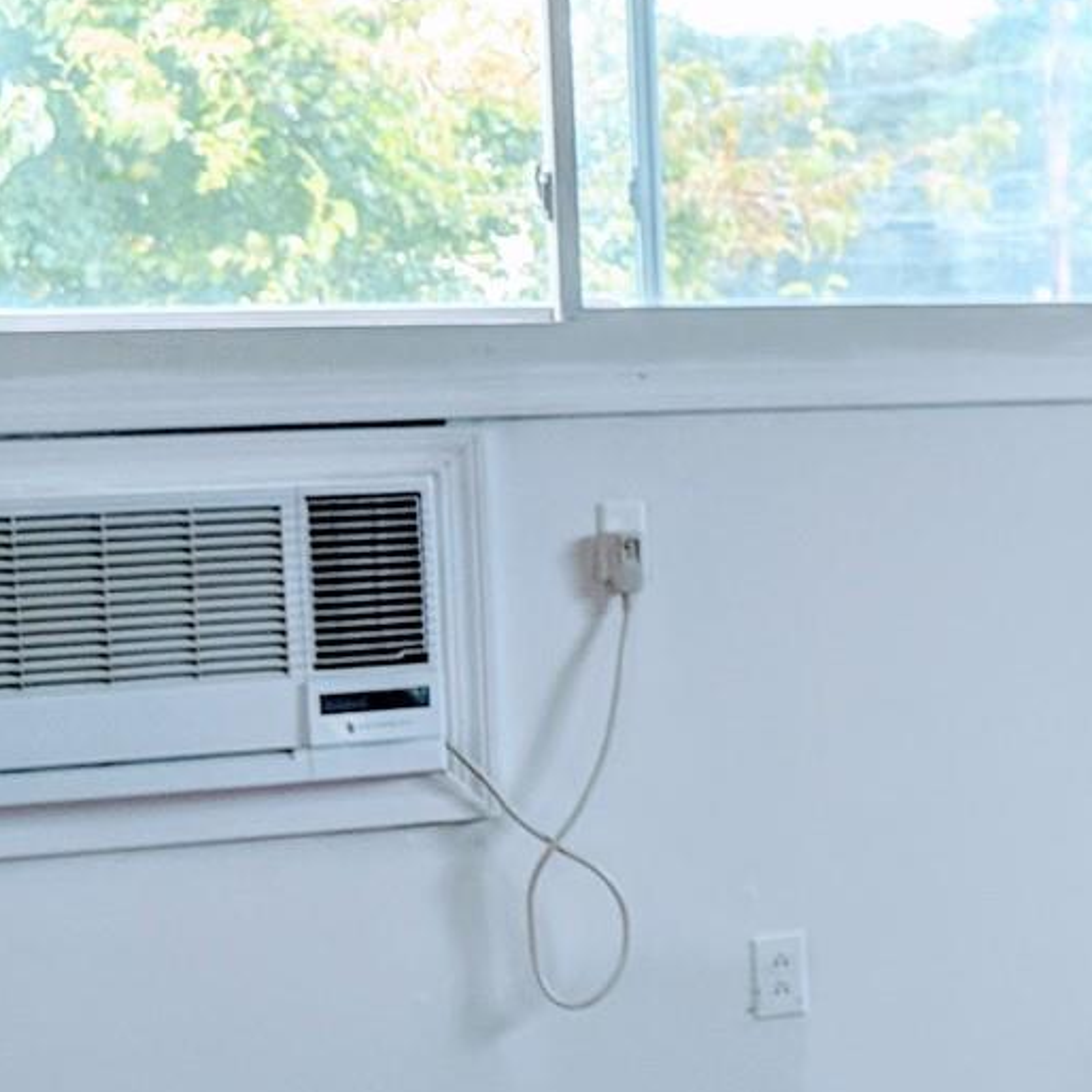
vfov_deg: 18.3
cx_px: 1865
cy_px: 529
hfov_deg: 16.0
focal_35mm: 95
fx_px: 3391
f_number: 1.8
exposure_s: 1/149
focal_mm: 4.44
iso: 64
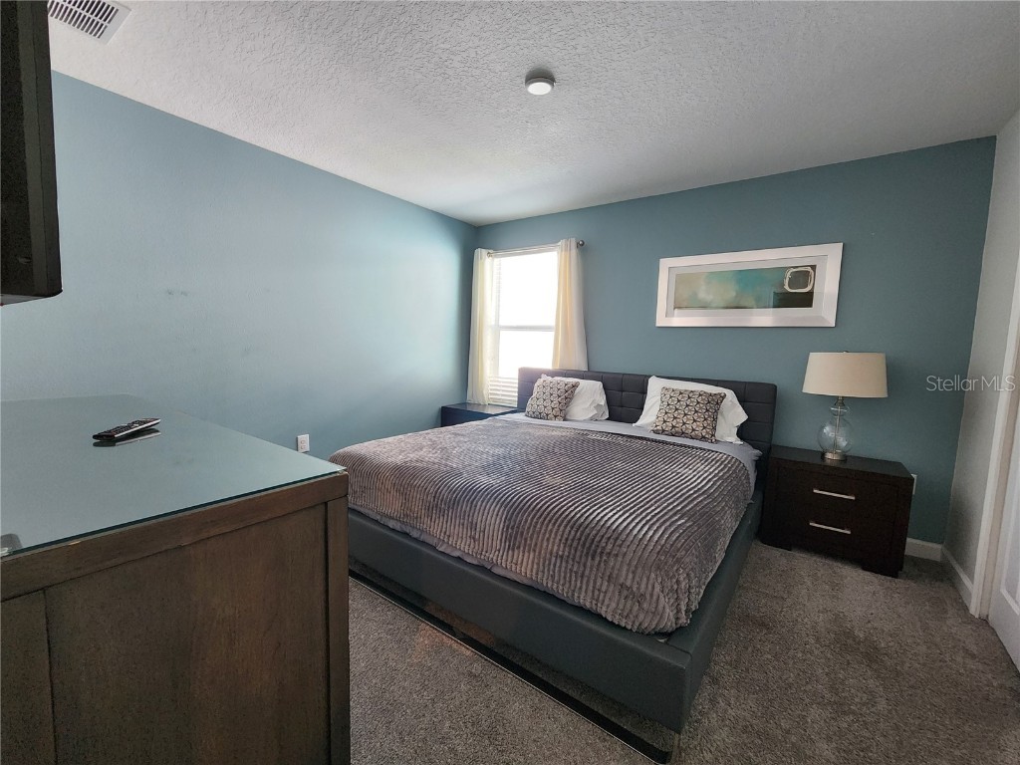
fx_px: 383
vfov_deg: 89.9
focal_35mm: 13
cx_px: 510
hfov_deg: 106.2
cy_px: 382
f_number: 2.2
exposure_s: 1/60
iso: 320
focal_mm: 2.2
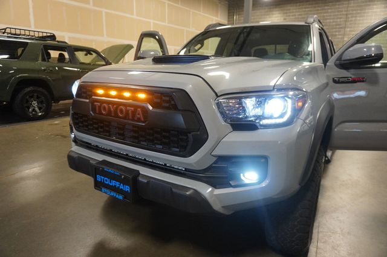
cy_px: 128
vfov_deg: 53.1
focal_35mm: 24
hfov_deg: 73.8
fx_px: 258
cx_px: 194
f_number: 3.5
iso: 2500
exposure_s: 1/160
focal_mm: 16
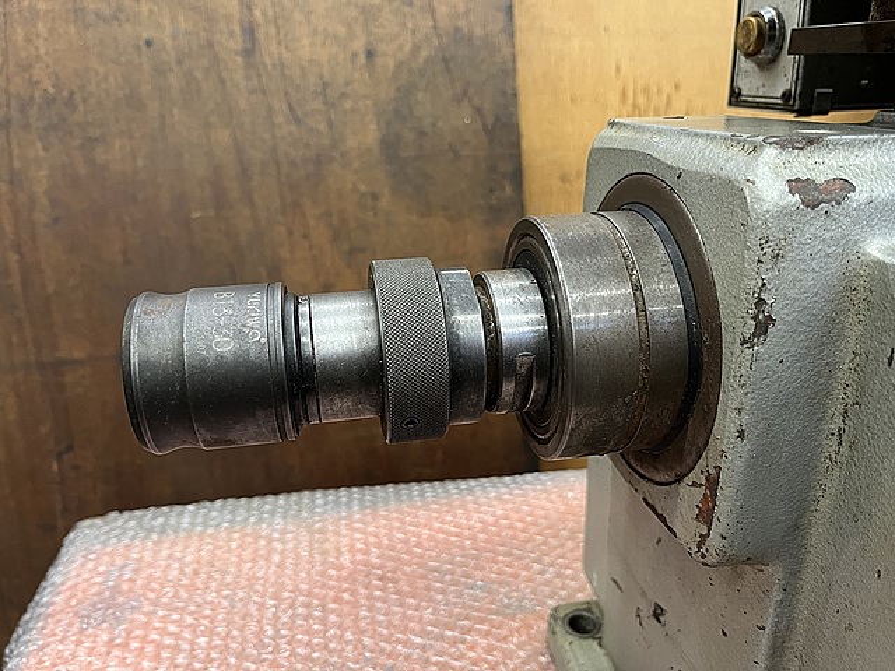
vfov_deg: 53.1
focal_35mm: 26
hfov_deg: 67.3
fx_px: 672
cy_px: 336
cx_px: 448
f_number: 1.6
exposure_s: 1/50
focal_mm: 5.1
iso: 200
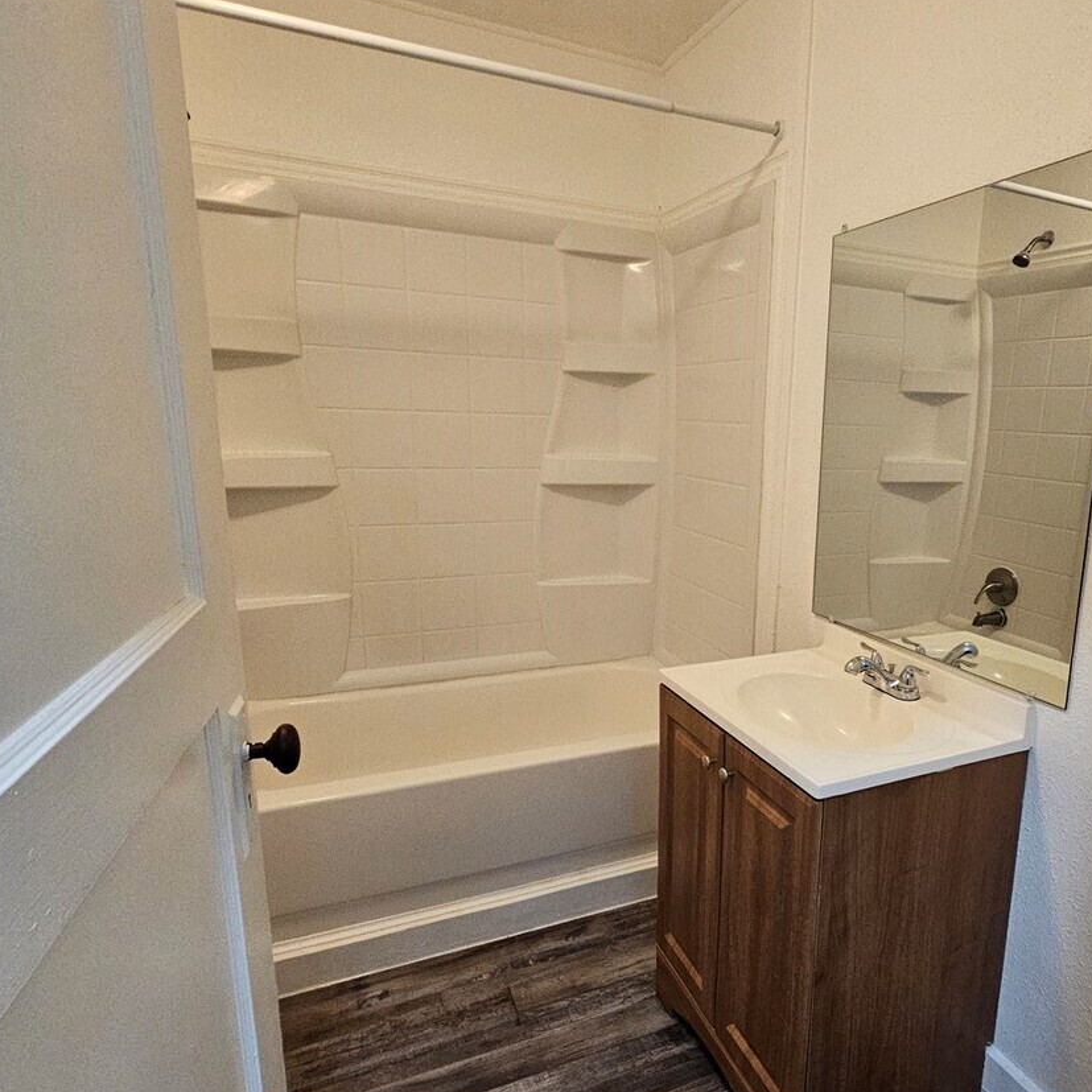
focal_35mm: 20
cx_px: 702
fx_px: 714
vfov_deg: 74.8
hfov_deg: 73.2
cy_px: 576
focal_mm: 2.2
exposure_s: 1/60
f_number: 2.2
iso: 320
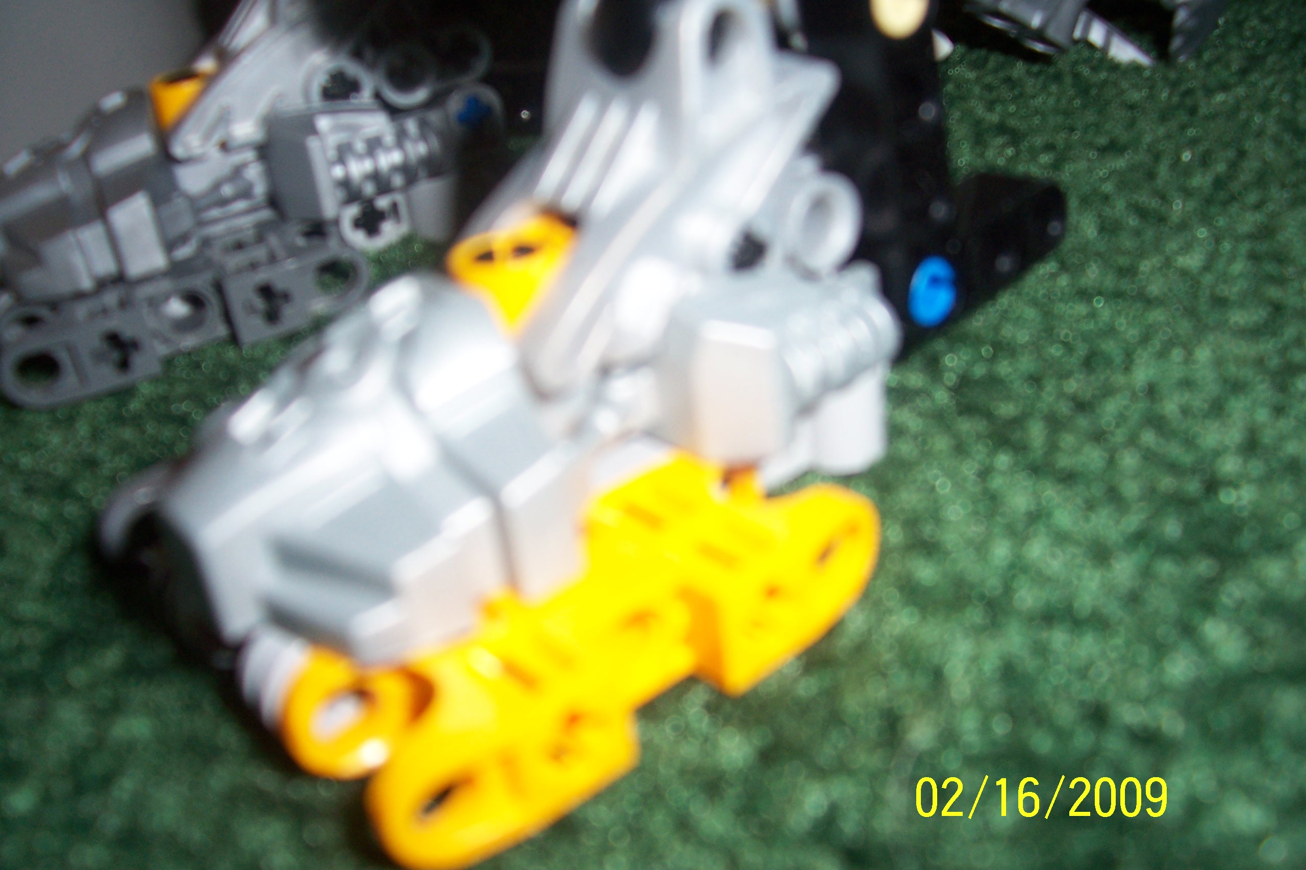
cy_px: 435
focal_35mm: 34
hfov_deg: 55.8
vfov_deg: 38.9
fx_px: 1233
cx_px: 653
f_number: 2.7
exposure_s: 1/60
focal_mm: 5.6
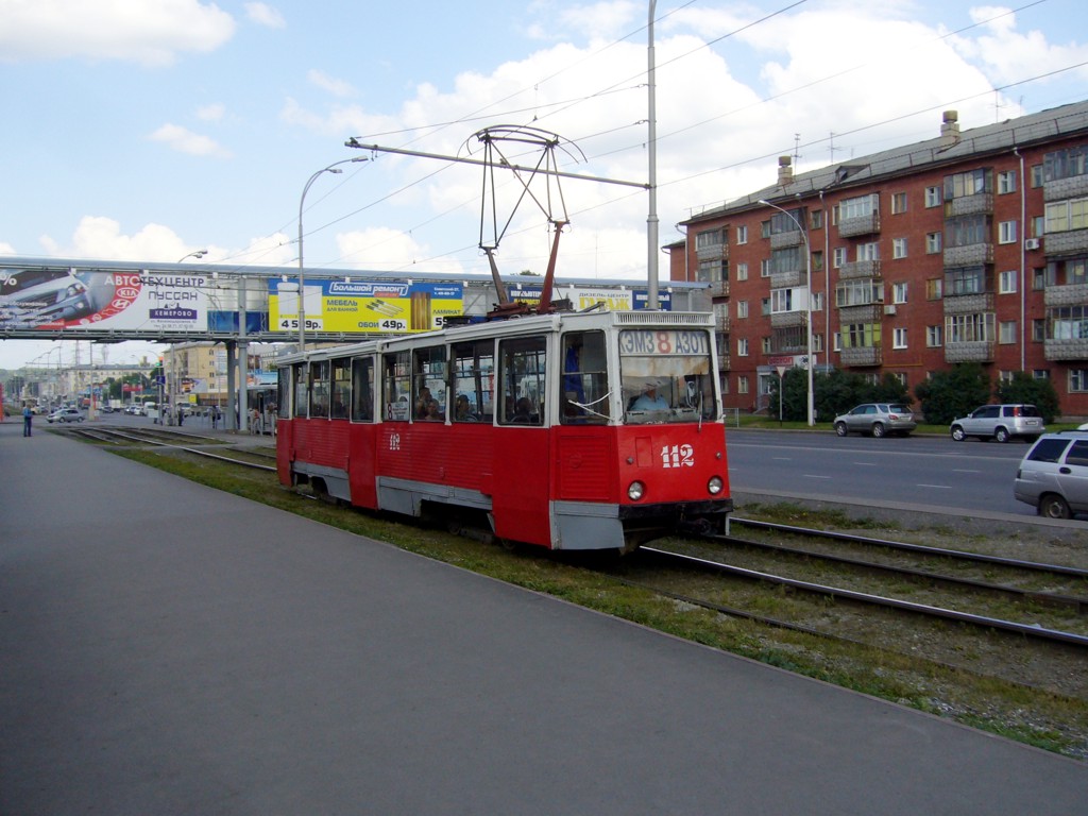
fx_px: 1100
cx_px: 544
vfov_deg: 40.7
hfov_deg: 52.6
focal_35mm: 35
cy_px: 408
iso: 80
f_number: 5.6
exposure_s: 1/250
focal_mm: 5.8
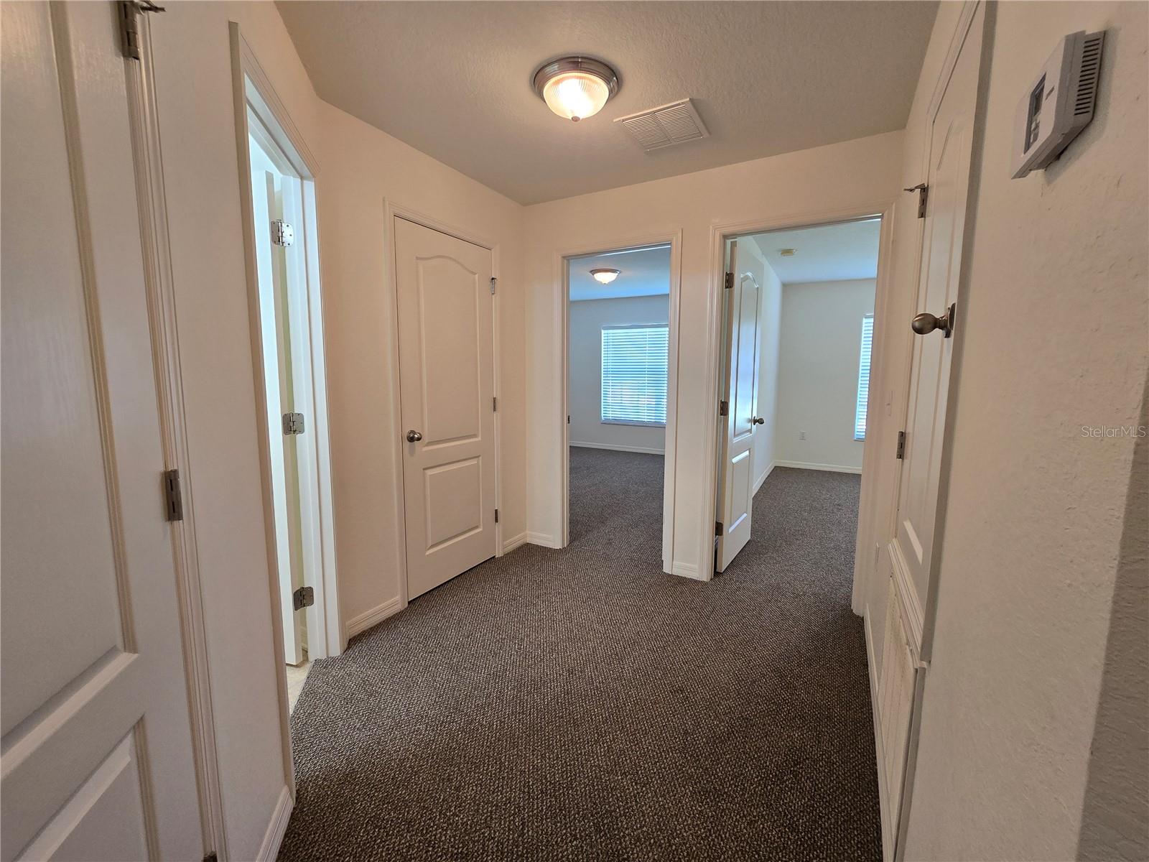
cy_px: 431
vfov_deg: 89.9
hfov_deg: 106.2
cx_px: 574
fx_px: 432
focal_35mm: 13
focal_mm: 2.2
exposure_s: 1/60
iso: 125
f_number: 2.2
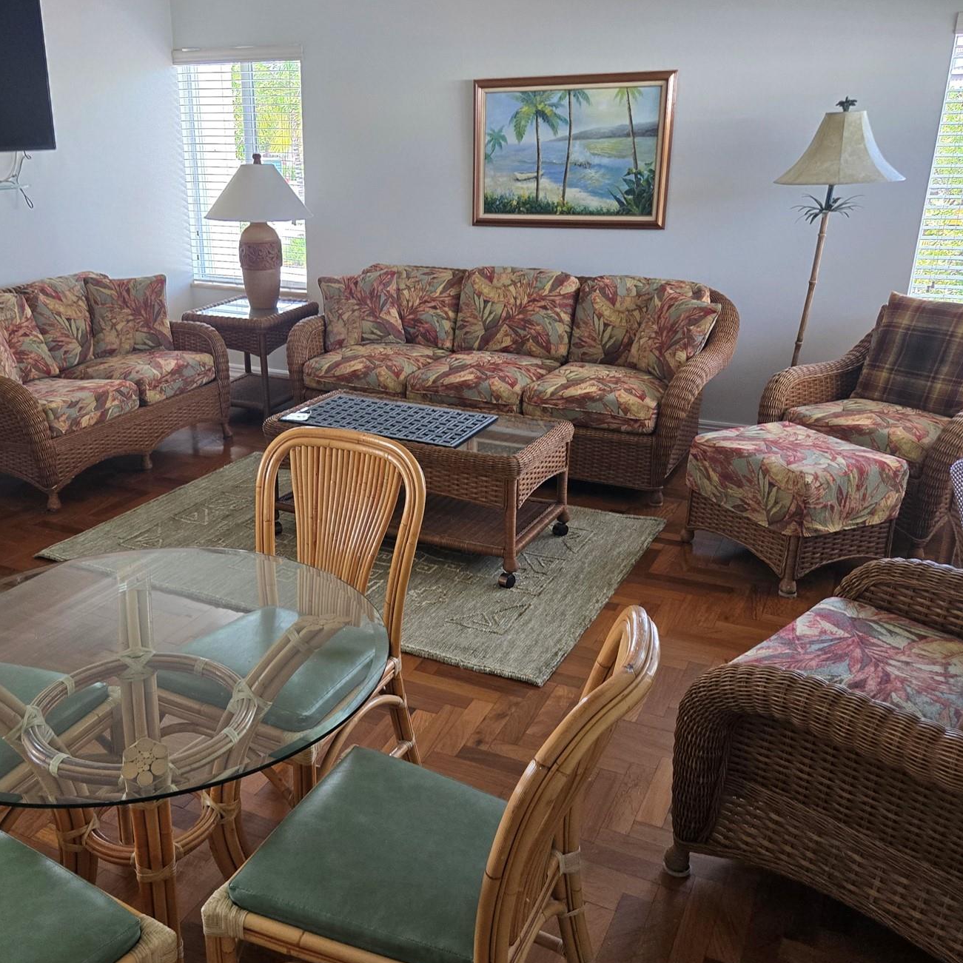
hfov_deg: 50.6
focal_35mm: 32
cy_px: 485
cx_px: 366
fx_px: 1007
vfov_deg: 51.1
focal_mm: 5.4
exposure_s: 1/120
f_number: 1.8
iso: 160
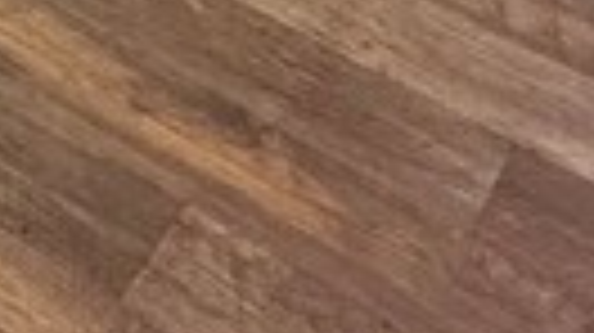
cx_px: -760
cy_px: -824
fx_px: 1857
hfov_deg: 13.8
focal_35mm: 118
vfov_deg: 8.0
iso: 400
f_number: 2.2
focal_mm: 2.22
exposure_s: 1/60
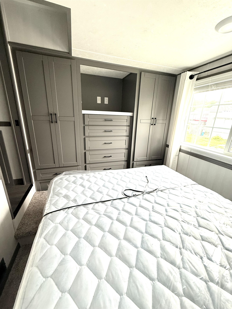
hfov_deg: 85.7
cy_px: 154
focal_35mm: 14
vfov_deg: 102.1
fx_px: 125
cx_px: 116
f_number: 2.2
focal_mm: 2.22
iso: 200
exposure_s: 1/99
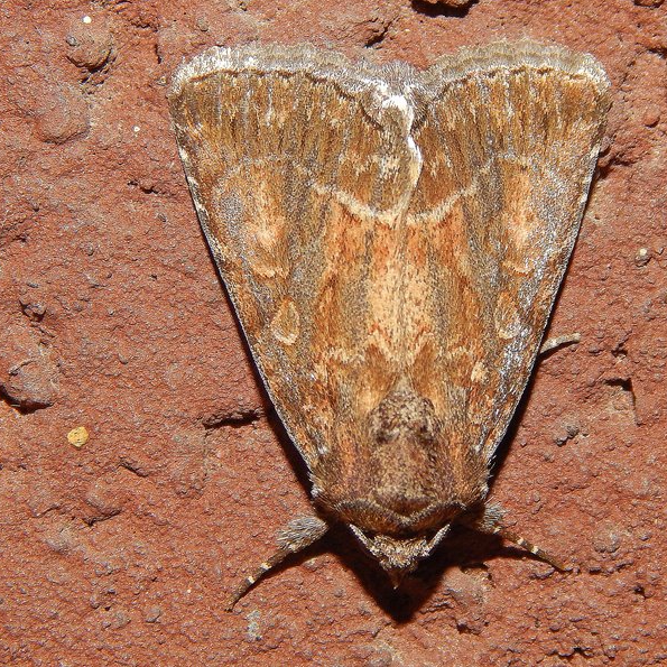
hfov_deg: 11.1
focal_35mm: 157
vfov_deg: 11.1
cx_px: 382
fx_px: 3423
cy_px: 333
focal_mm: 23.4
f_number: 9.6
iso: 200
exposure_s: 1/30
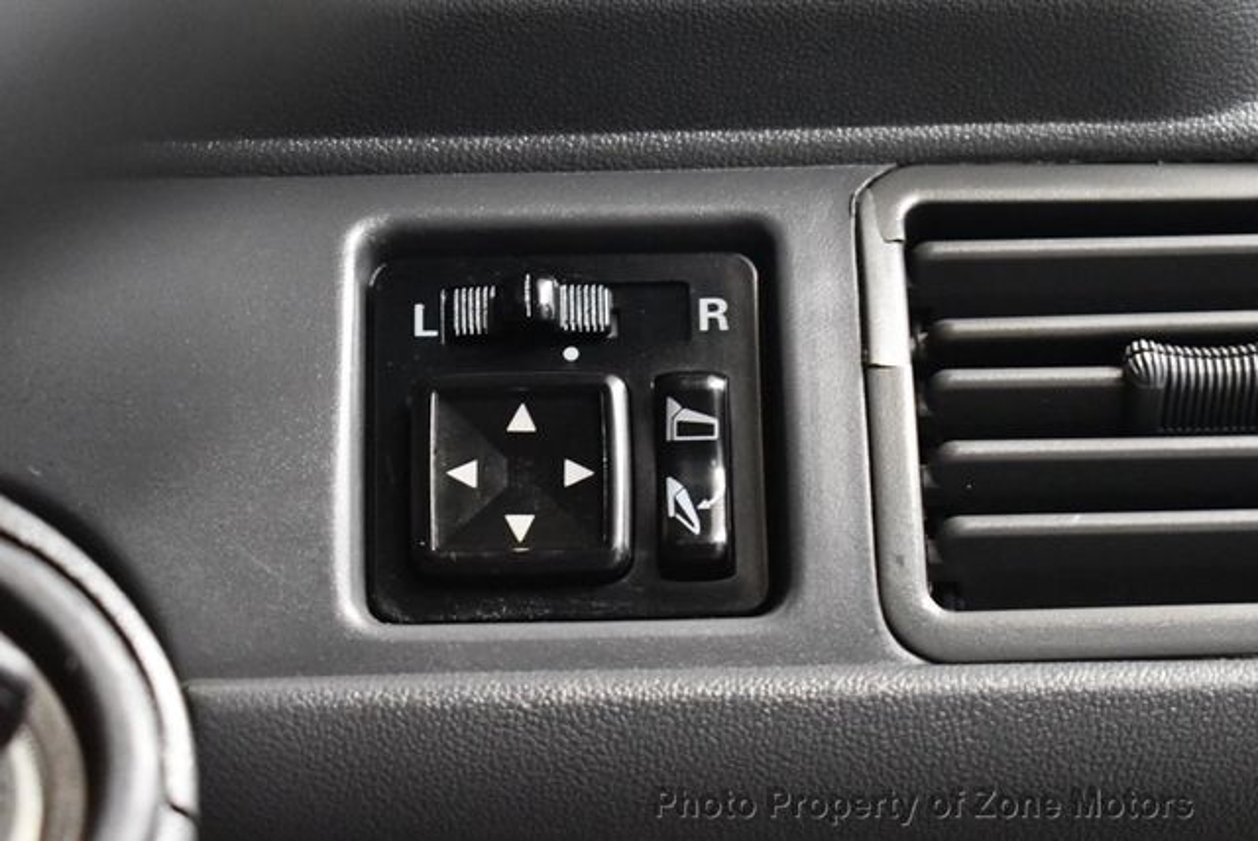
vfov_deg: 14.3
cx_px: 629
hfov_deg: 21.2
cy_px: 420
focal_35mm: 96
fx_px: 3358
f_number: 5.3
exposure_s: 1/60
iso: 6400
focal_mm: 48
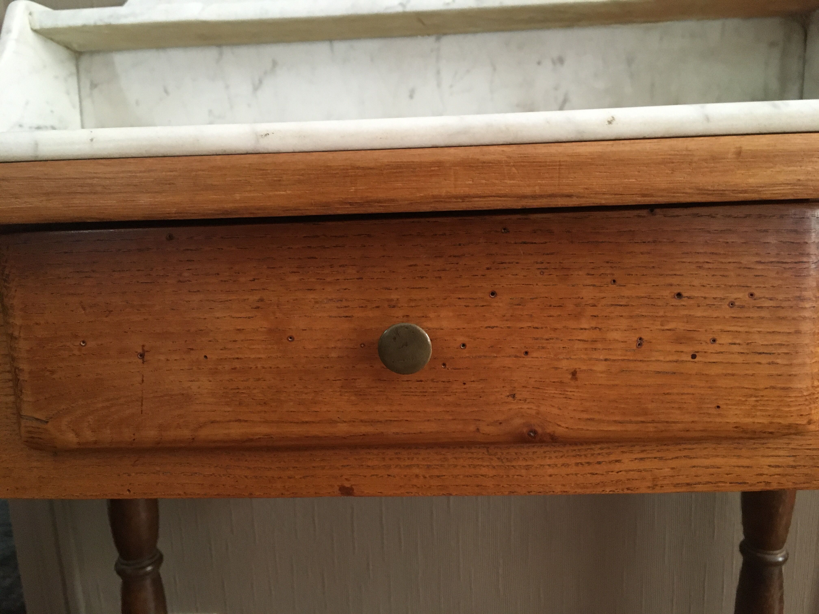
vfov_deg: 48.2
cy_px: 307
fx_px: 686
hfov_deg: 61.7
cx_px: 410
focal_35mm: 29
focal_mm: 4.15
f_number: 2.2
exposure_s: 1/25
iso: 250
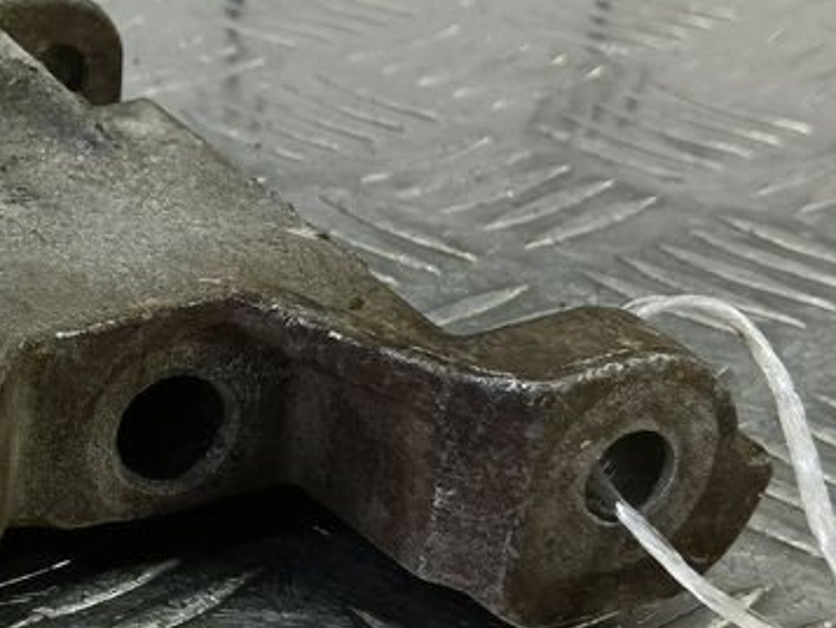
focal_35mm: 66
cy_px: 384
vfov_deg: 22.2
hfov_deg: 28.3
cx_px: 94
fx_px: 1594
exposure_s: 1/50
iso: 130
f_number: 1.6
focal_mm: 4.11
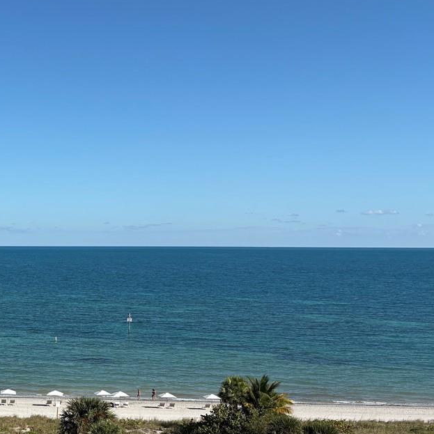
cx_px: -62
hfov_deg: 26.4
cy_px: 320
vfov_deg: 28.7
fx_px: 837
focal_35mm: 59
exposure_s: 1/4950
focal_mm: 5.96
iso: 50
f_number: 1.6
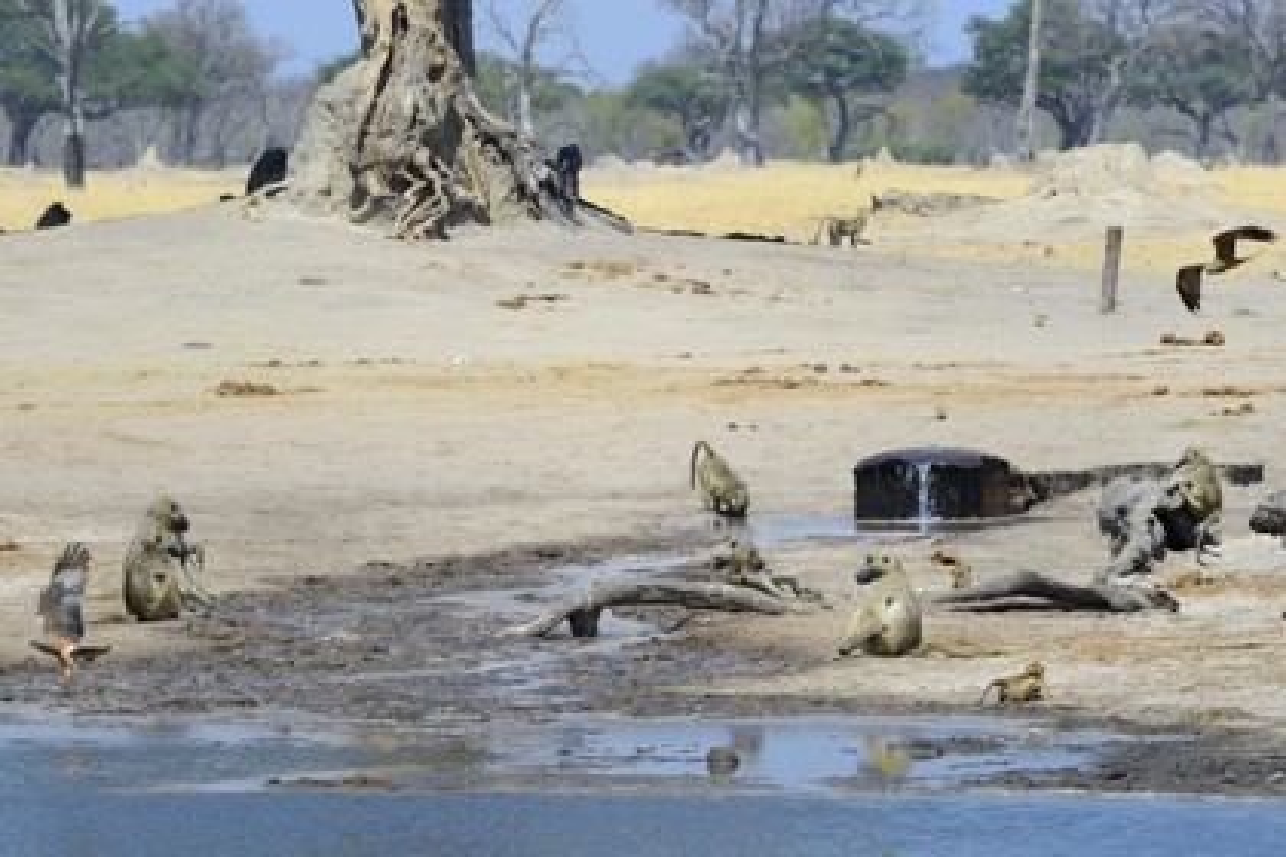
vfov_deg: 4.9
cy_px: 428
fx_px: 10001
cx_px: 643
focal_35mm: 280
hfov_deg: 7.4
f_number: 10
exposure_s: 1/400
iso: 200
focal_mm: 280
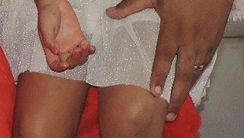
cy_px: -127
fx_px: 1211
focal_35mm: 187
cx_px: -40
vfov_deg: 6.3
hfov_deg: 11.3
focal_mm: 6.2
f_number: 3.3
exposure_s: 1/30
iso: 200
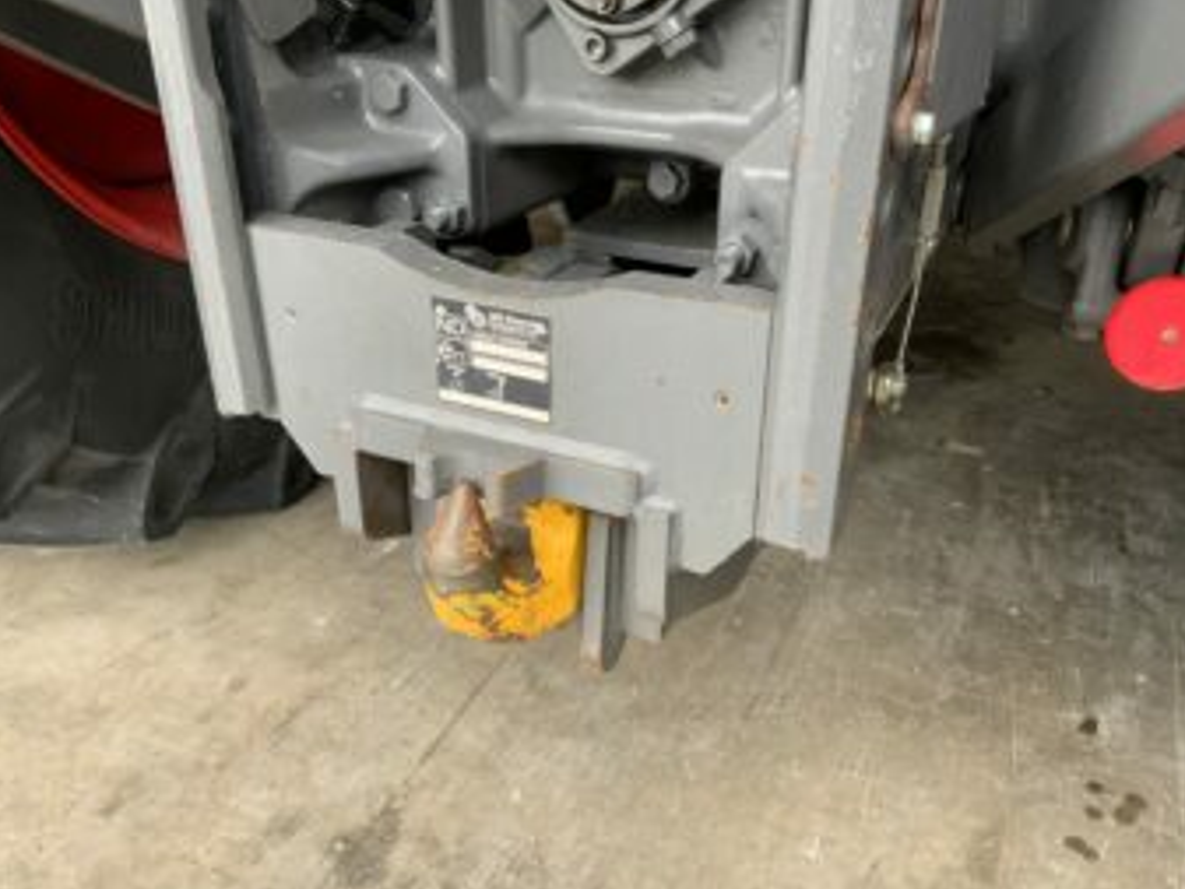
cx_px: 619
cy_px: 439
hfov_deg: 58.3
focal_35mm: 31
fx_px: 1062
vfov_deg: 45.5
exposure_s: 1/122
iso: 50
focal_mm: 3
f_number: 1.8
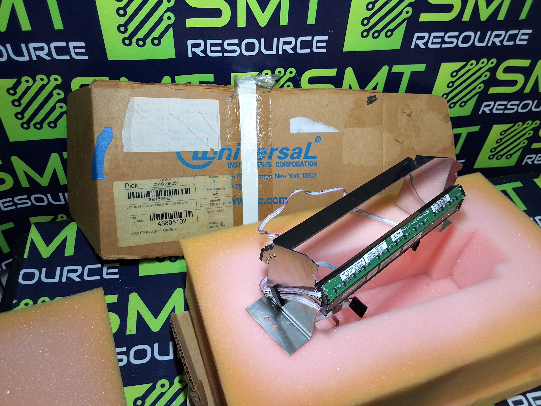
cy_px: 203
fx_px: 438
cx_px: 270
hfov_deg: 63.4
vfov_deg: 49.7
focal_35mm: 28
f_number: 1.9
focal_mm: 2.91
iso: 50
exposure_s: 1/40
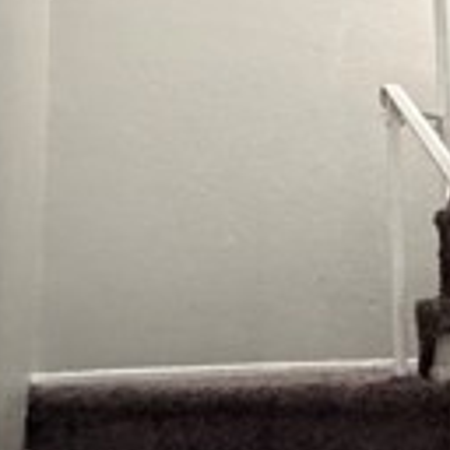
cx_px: 454
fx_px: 912
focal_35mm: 62
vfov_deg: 27.7
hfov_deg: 26.2
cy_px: 197
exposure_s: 1/60
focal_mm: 2.22
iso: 1000
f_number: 2.2
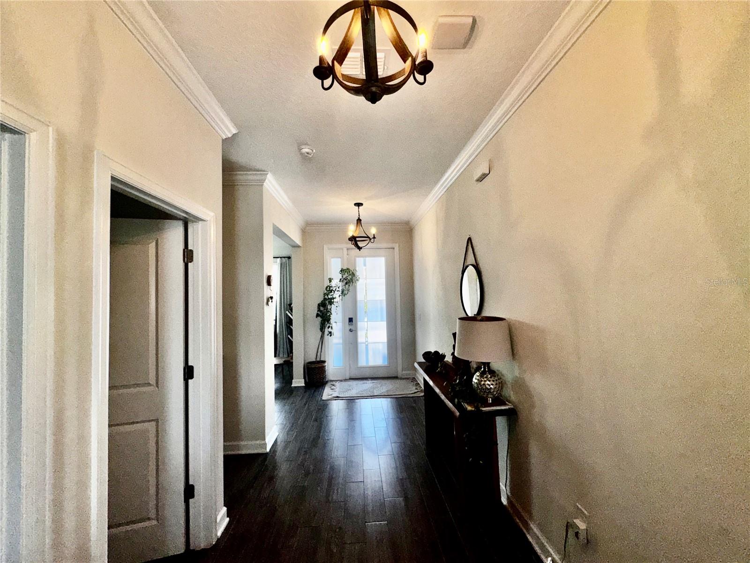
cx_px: 375
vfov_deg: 85.7
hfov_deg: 102.1
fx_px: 303
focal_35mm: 14
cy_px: 282
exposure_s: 1/233
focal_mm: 2.22
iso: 32
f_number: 2.2
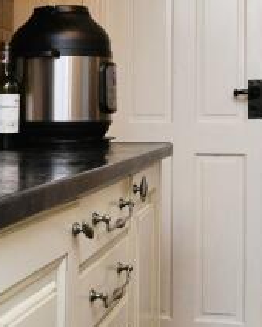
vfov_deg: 24.6
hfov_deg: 19.7
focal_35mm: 77
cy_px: 120
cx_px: 51
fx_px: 745
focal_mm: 17
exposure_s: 1/60
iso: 800
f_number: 8
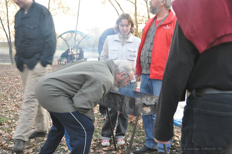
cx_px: 116
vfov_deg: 31.8
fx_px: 270
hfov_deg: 46.5
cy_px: 77
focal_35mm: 42
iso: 1600
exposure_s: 1/25
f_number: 4.2
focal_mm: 28
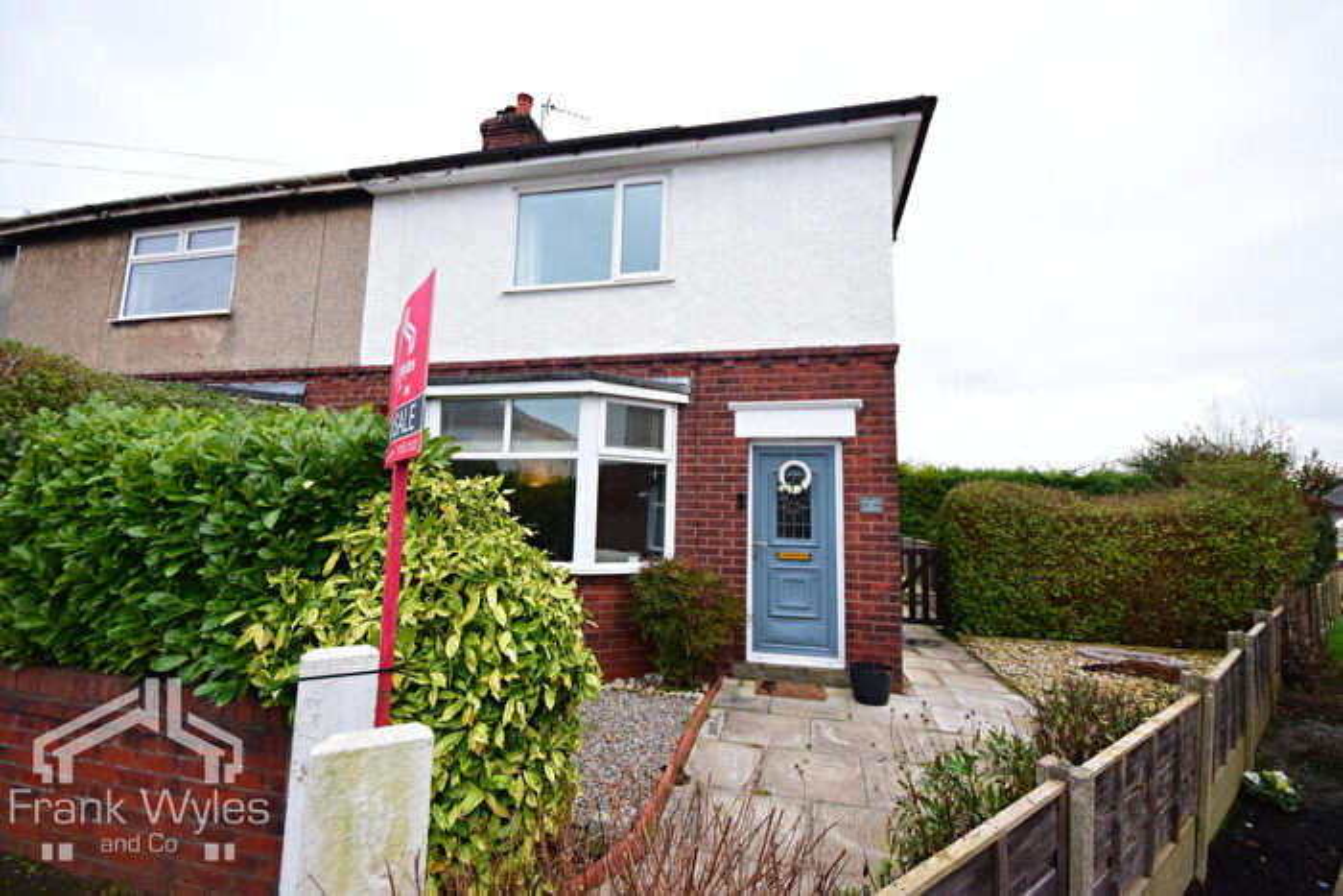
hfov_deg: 100.4
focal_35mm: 15
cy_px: 448
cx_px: 672
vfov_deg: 77.4
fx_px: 560
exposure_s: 1/640
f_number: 9
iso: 1250
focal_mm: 10
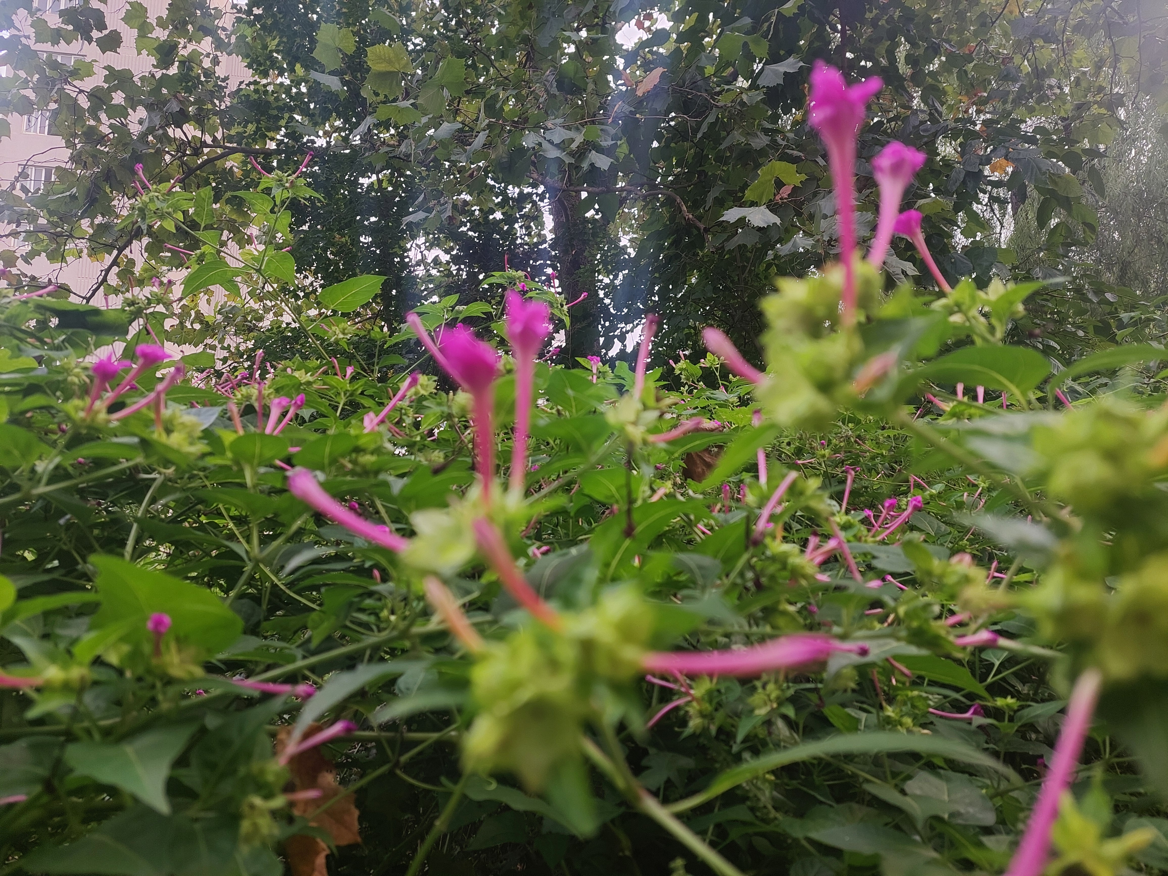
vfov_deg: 54.9
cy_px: 438
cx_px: 584
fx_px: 844
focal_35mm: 25
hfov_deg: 69.4
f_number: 1.8
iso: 40
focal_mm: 5.23
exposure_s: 1/128
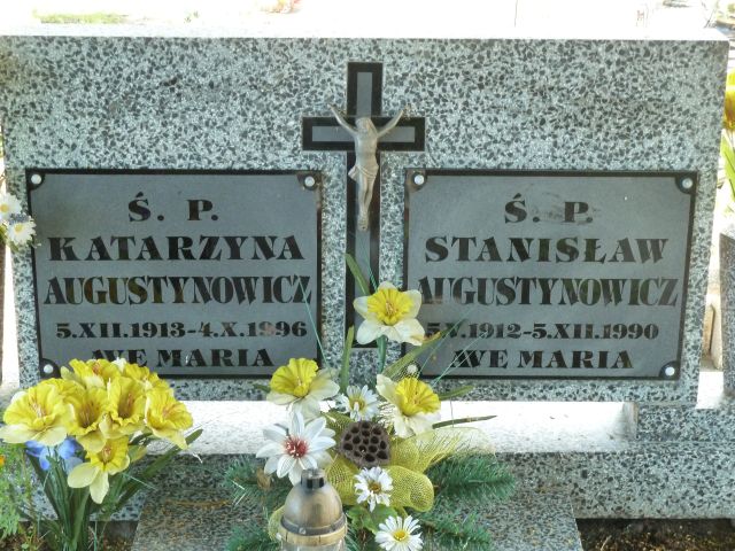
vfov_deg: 20.4
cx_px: 368
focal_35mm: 72
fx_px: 1529
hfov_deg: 27.0
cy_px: 276
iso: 400
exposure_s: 1/40
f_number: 4.1
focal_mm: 11.9
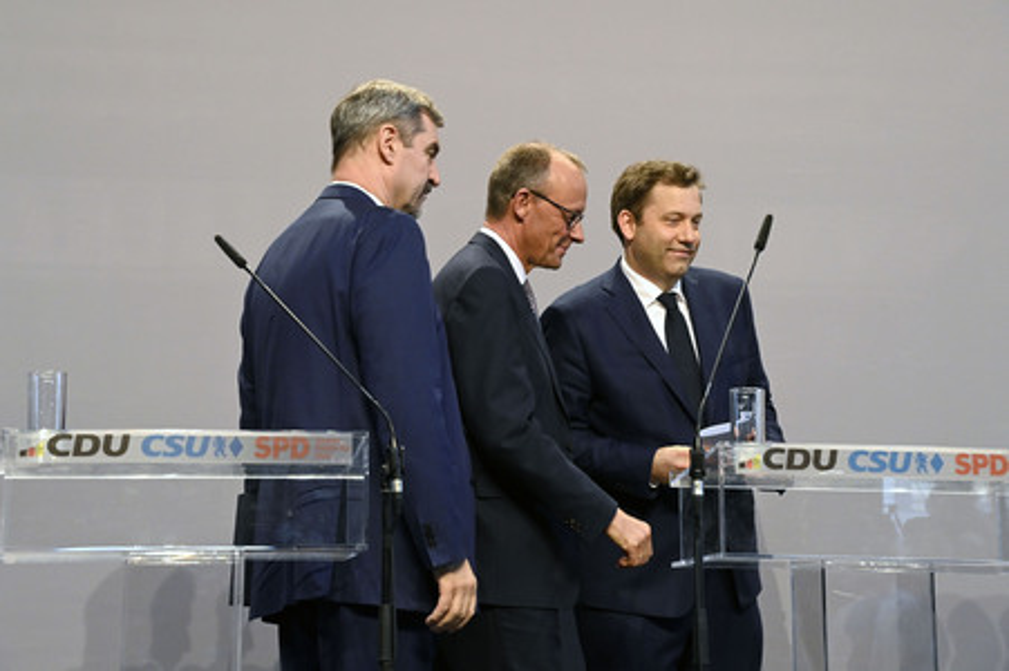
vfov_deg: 16.0
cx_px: 504
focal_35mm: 85
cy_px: 336
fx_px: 2381
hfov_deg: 23.9
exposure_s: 1/250
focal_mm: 85
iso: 5000
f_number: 8
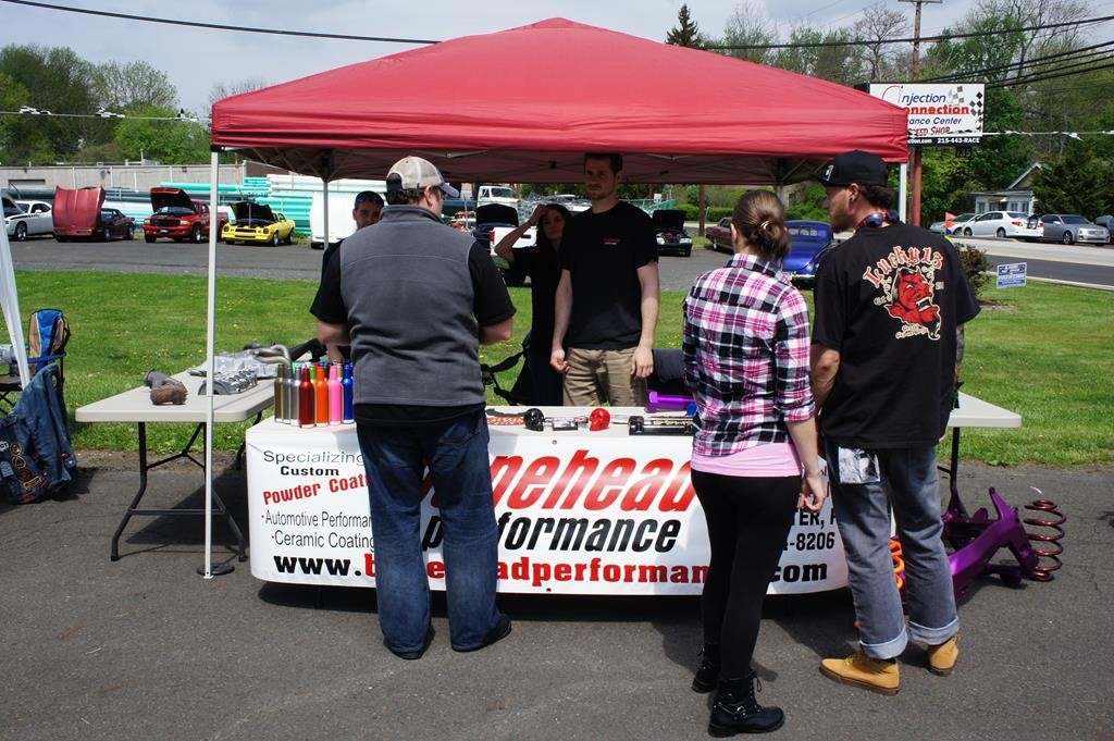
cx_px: 557
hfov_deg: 57.3
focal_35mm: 33
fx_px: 1020
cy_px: 370
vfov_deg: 39.9
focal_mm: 22
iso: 200
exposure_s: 1/200
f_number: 11
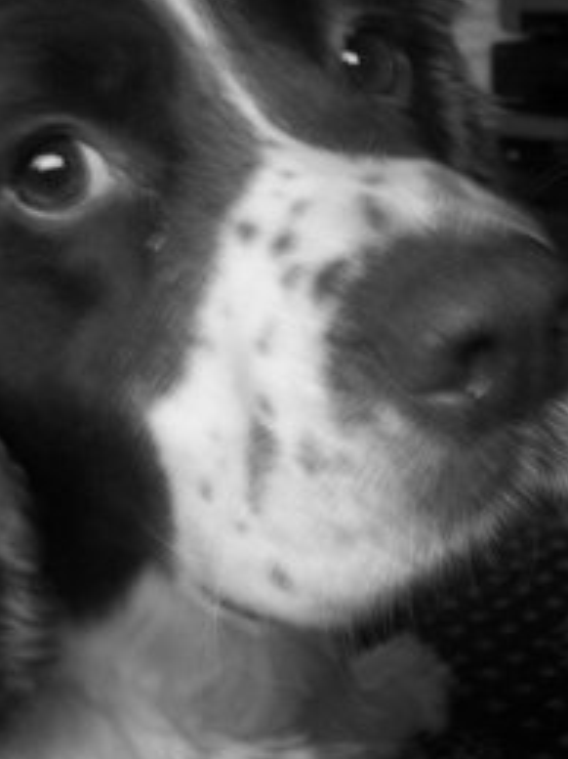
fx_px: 1730
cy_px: 401
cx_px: 180
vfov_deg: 24.7
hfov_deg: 18.6
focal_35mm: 79
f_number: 3.6
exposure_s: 1/8
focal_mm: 8.8
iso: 160
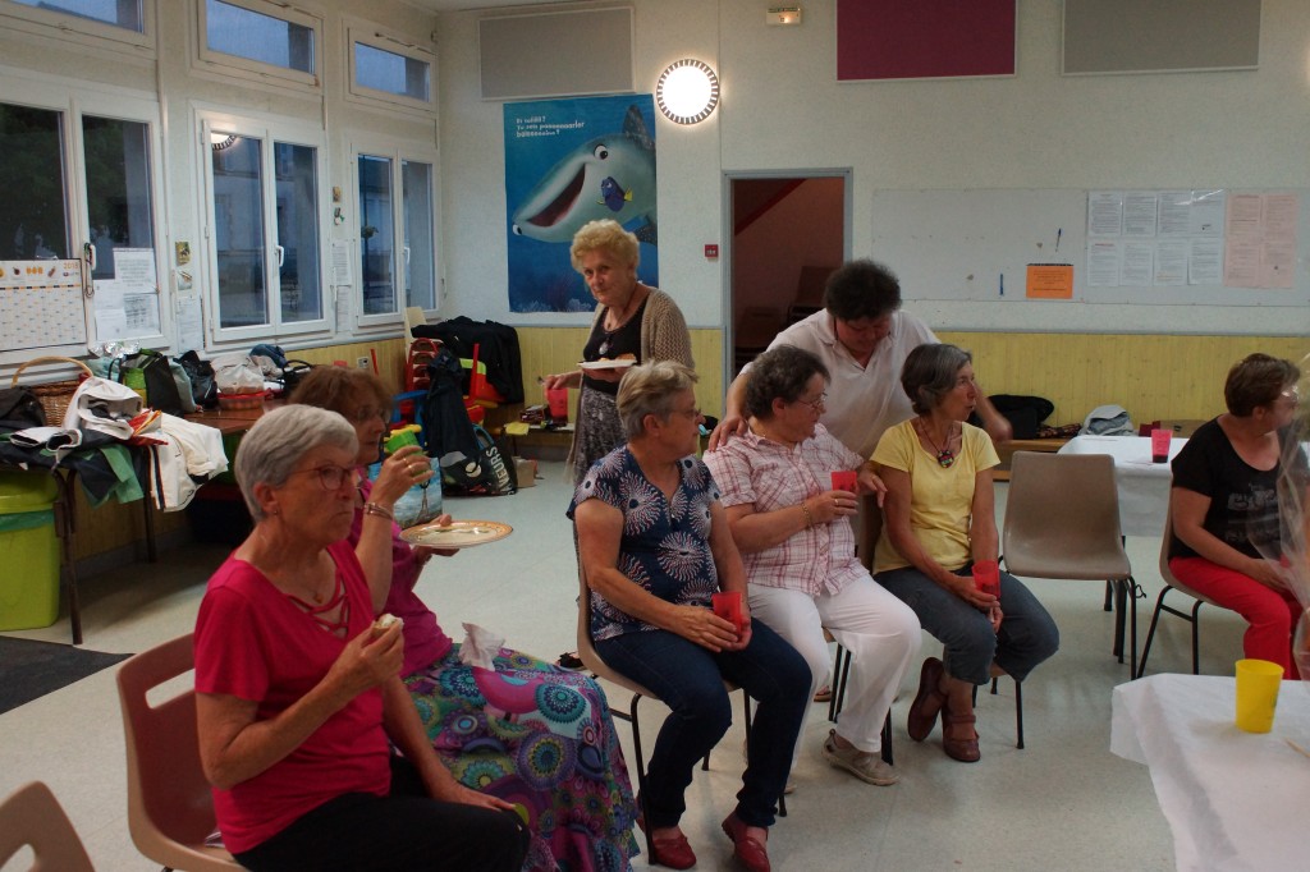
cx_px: 655
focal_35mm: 33
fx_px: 1200
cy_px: 436
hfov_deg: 57.2
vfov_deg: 39.9
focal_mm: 22
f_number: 4
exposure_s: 1/125
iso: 1600
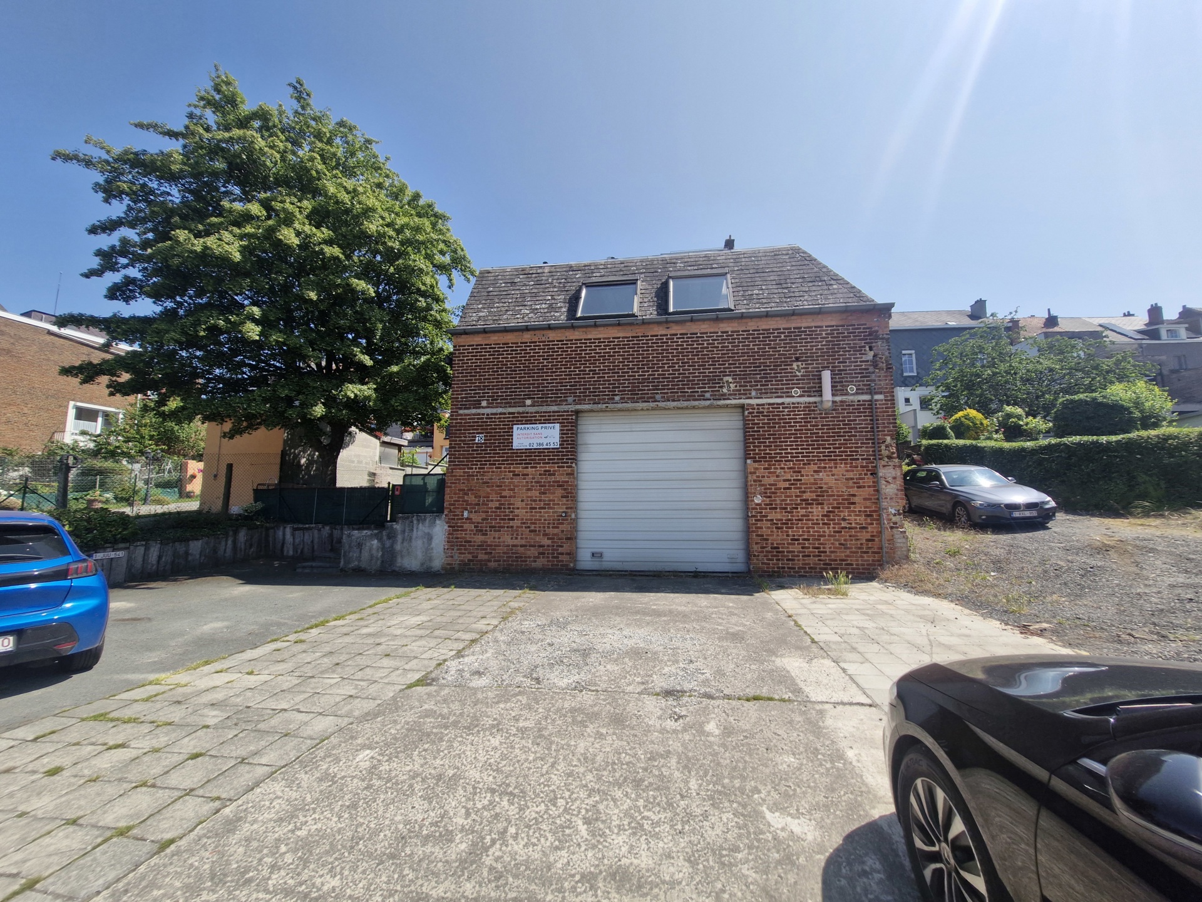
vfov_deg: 89.9
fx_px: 451
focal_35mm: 13
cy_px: 451
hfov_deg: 106.2
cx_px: 601
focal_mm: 1.74
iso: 50
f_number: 2.2
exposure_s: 1/1508
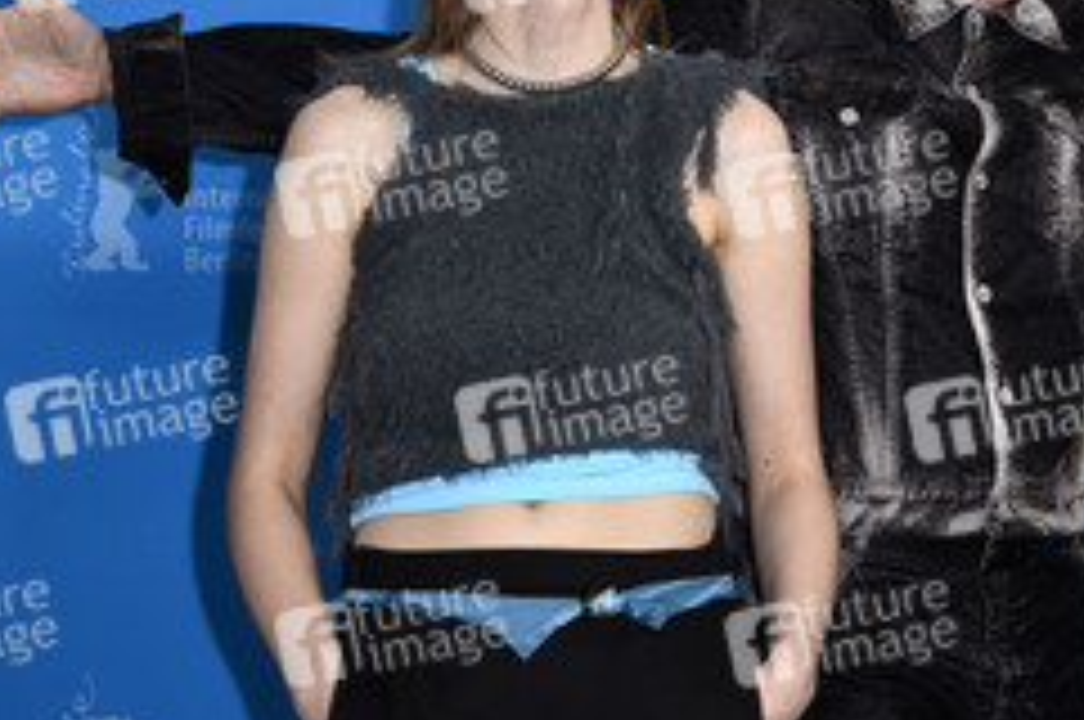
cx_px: 902
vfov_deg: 10.4
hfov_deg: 15.5
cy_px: 297
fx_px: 3939
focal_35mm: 131
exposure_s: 1/250
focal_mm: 70
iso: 1000
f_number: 5.6
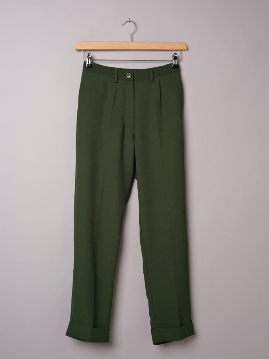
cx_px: 134
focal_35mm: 50
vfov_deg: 38.2
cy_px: 180
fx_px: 518
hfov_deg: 29.1
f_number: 8
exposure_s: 1/125
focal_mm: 63
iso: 100
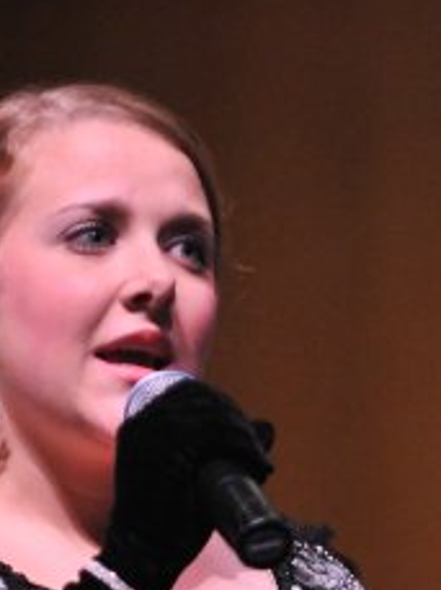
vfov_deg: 3.4
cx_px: 200
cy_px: 742
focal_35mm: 586
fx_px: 9986
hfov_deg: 2.5
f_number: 2.8
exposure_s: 1/250
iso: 1600
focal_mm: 155
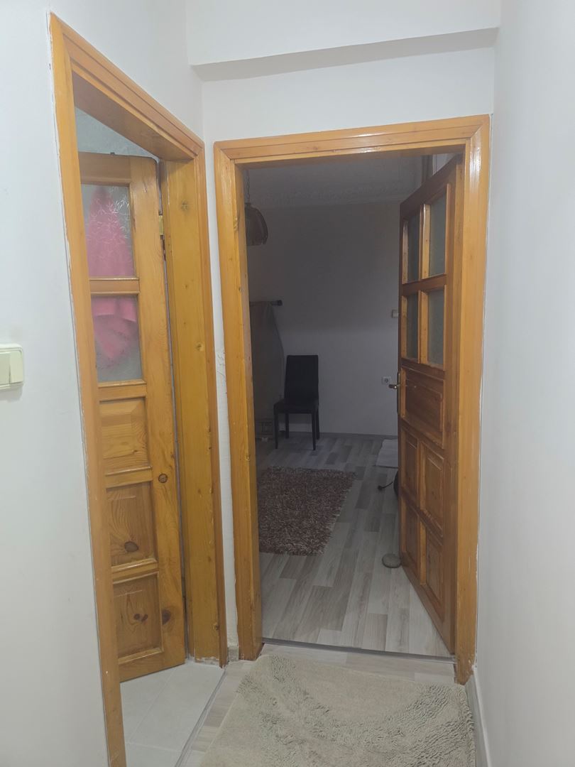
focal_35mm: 23
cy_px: 384
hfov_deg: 58.9
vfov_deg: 73.9
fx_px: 509
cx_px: 288
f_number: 1.7
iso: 640
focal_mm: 6.3
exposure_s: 1/100
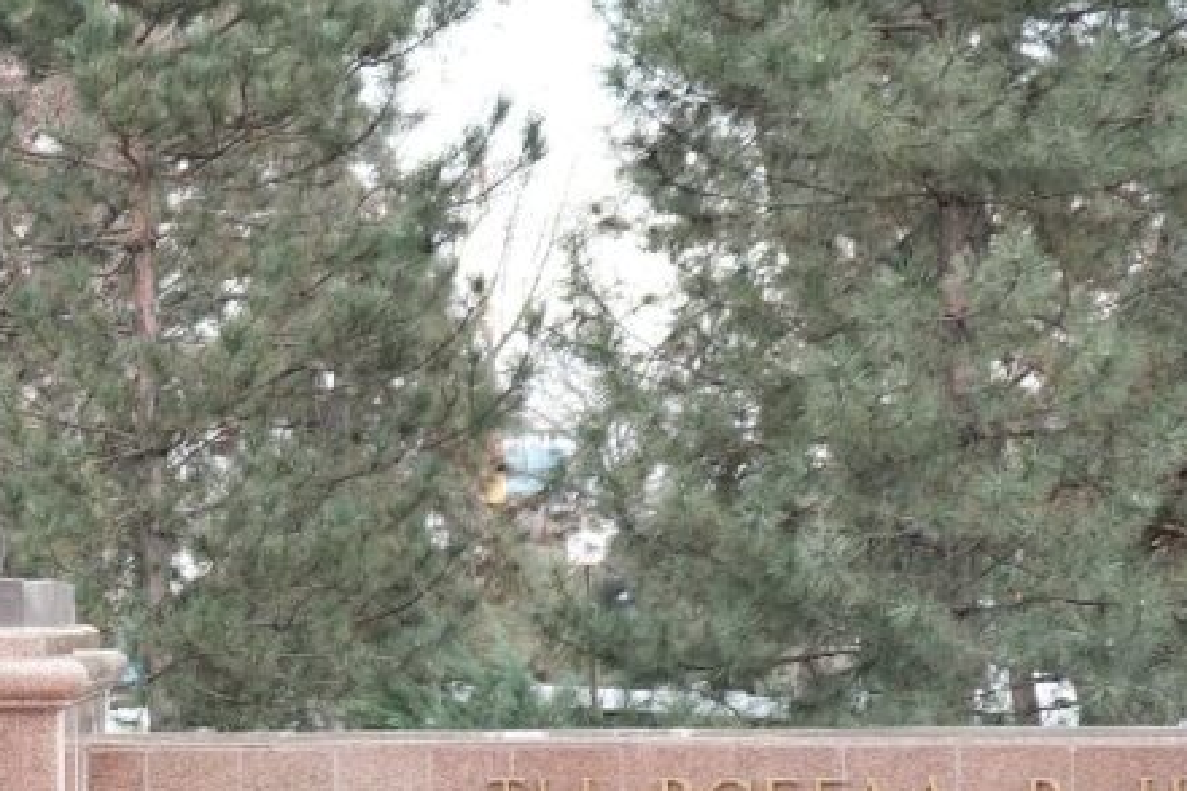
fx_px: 4550
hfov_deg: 14.0
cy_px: 744
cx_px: -528
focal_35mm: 138
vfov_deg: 9.9
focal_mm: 25.4
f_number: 4
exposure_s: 1/250
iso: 500
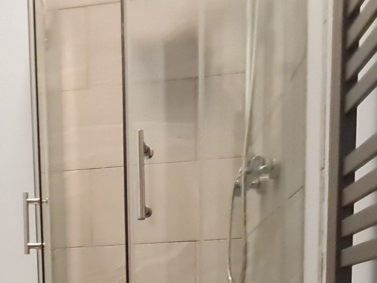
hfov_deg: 43.7
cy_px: 364
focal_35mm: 41
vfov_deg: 28.9
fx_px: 447
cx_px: 79
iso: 400
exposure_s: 1/50
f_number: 2.2
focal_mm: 1.74
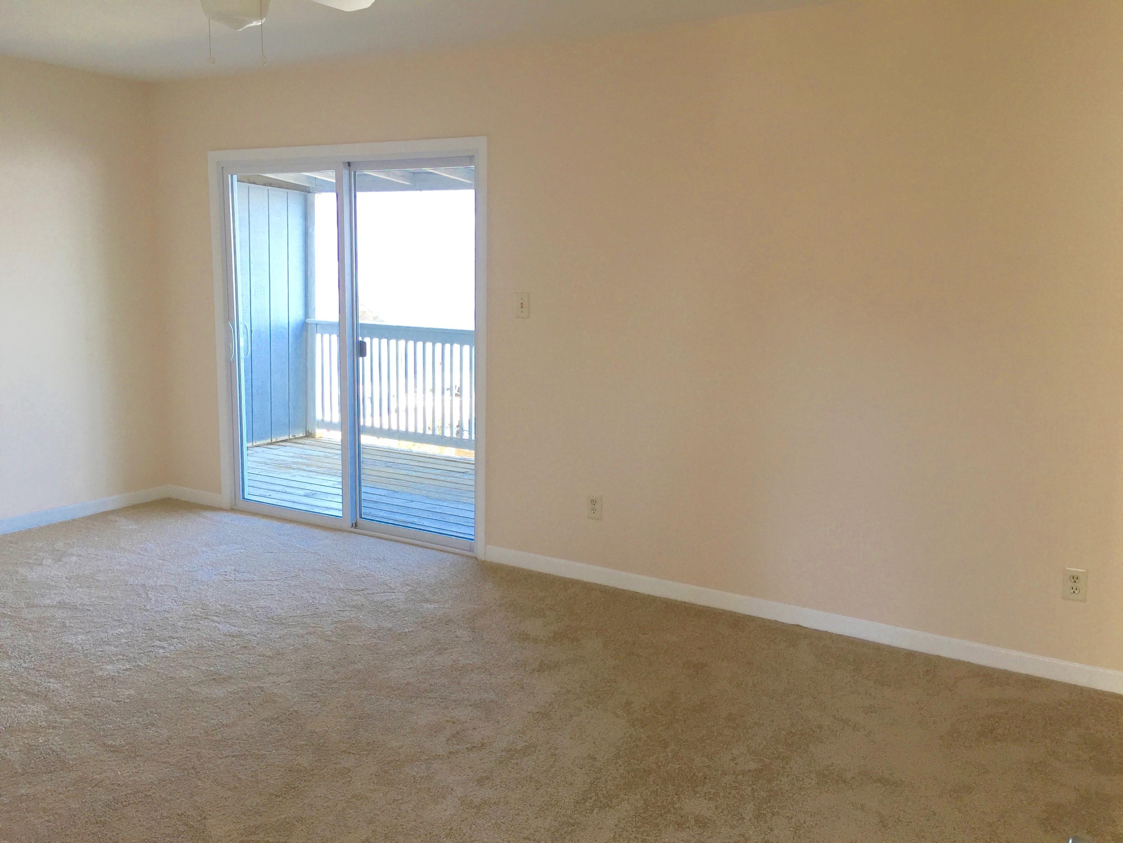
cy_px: 422
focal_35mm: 29
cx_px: 562
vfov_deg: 48.2
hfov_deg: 61.7
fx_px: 941
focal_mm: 4.15
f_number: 2.2
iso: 32
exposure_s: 1/60
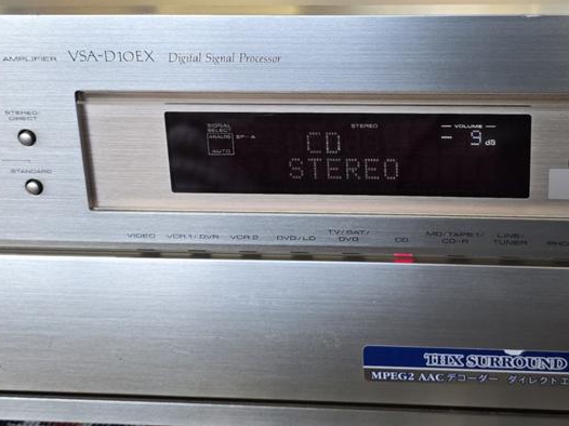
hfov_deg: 34.0
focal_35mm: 56
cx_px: 385
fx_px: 920
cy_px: 131
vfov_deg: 25.9
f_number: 1.7
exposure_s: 1/120
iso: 125
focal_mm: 6.3
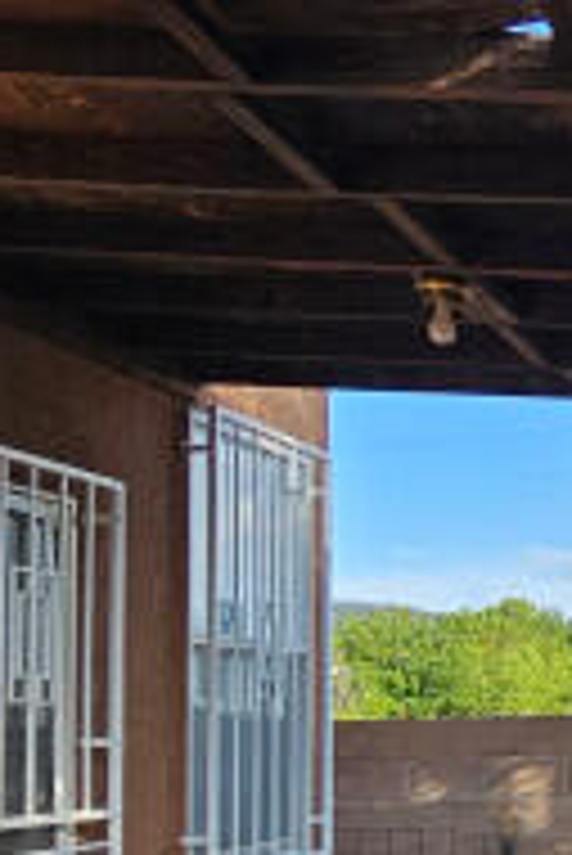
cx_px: 950
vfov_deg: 34.1
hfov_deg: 19.4
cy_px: 666
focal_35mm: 57
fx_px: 1356
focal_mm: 2.2
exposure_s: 1/396
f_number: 2.2
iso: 50
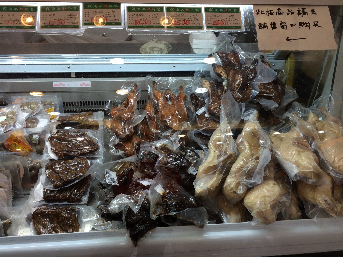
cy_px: 128
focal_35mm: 29
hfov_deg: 61.7
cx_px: 172
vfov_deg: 48.2
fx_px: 287
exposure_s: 1/50
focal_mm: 4.15
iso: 40
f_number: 2.2
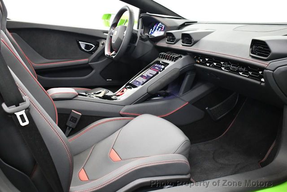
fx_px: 287
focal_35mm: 36
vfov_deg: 37.0
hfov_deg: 53.1
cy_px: 96
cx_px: 144
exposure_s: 1/100
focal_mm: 18
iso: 3200
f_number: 3.5
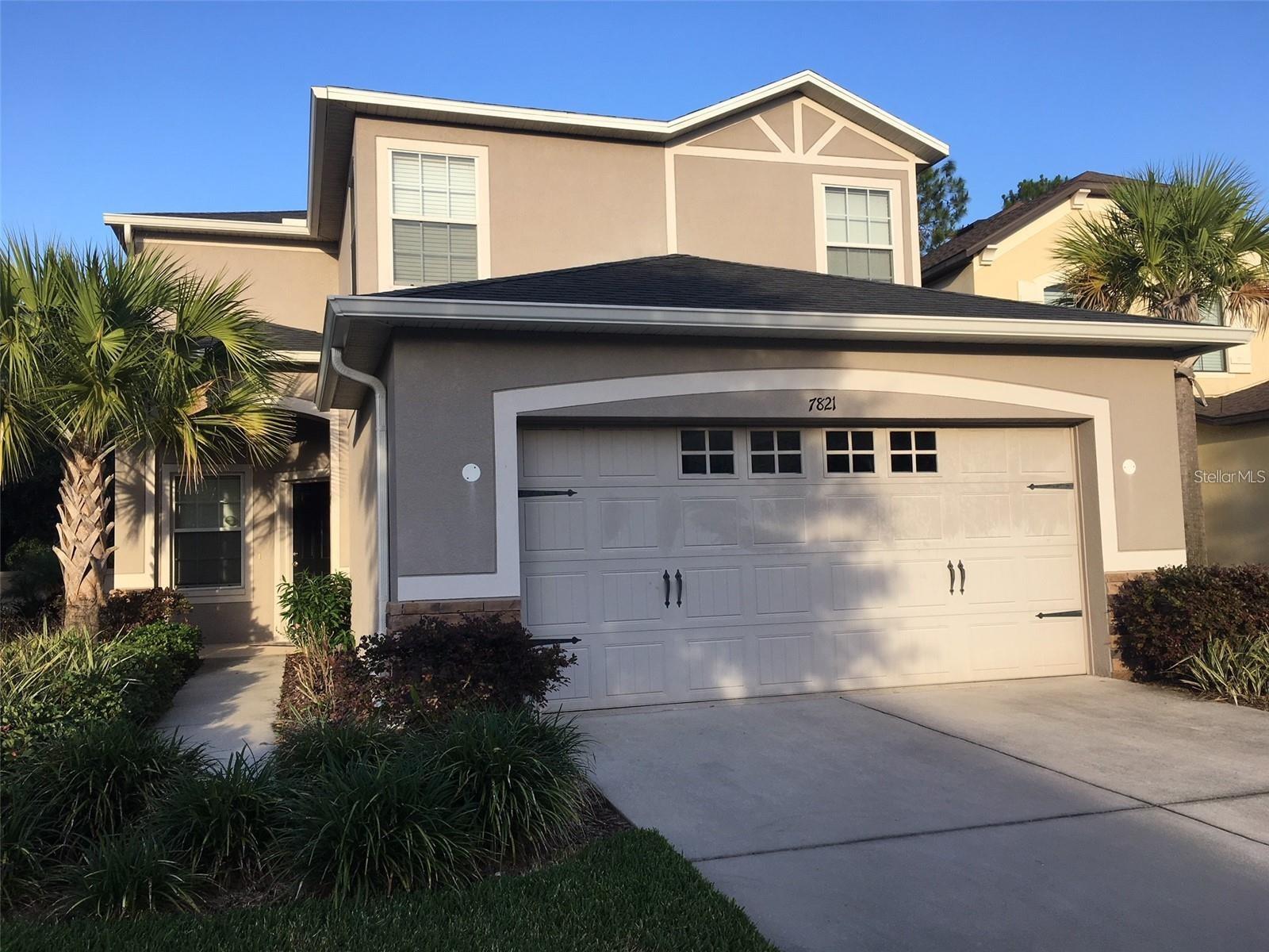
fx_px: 1063
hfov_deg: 61.7
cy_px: 476
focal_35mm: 29
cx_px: 634
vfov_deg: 48.2
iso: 25
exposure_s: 1/484
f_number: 2.2
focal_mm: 4.15
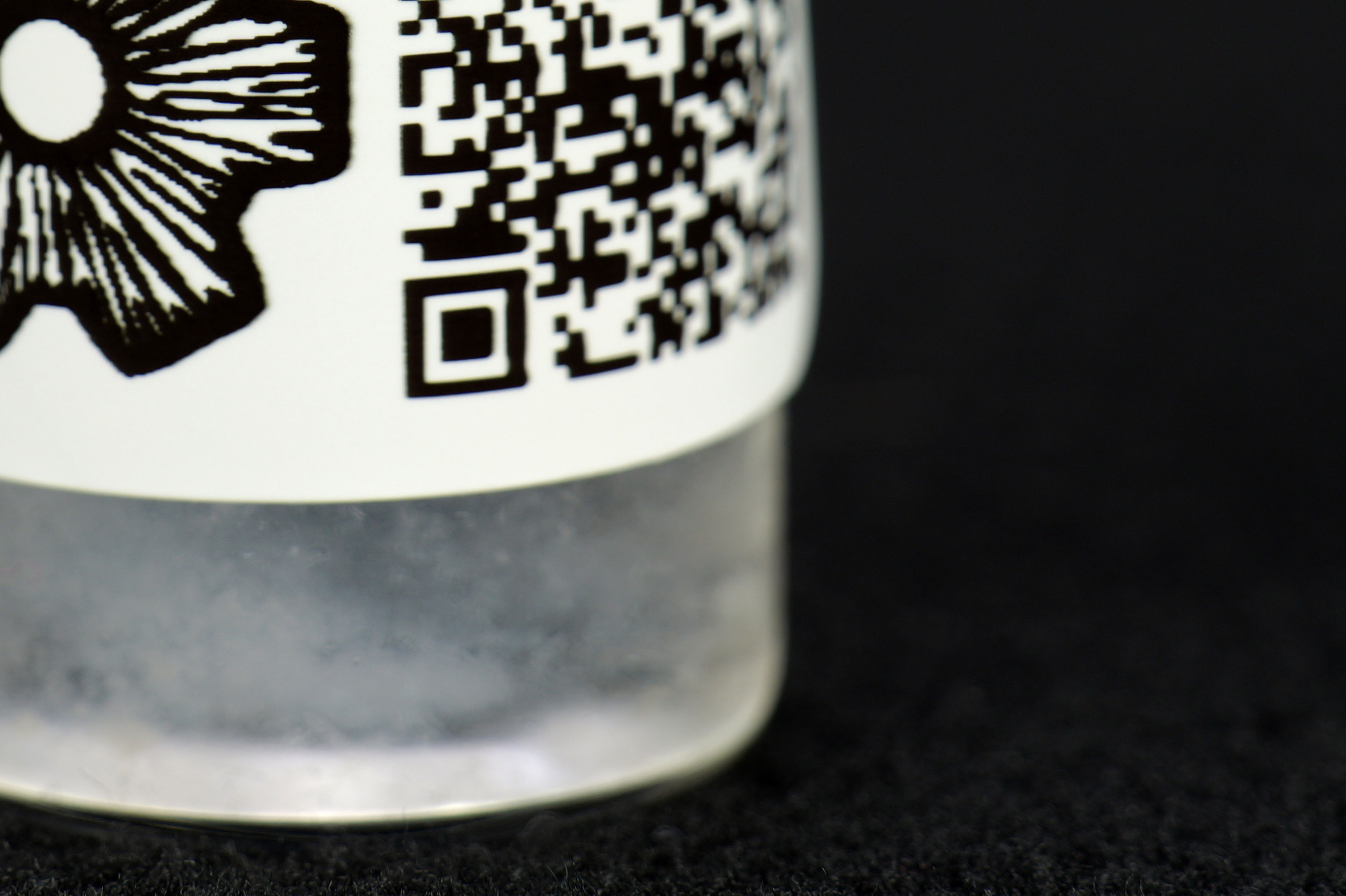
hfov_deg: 8.6
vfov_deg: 5.7
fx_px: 8895
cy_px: -371
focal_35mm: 238
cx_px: 332
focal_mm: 80
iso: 100
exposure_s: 1/60
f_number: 8
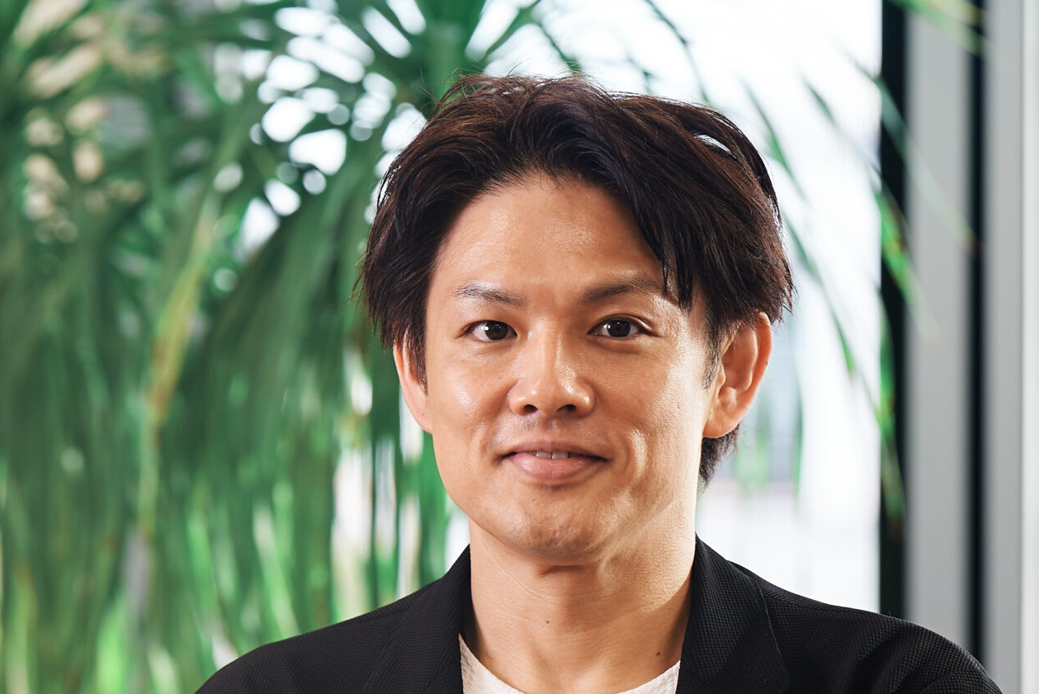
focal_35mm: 246
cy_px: 409
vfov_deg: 5.6
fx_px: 7104
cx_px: 545
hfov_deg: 8.4
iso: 160
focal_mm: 121
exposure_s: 1/60
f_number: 4
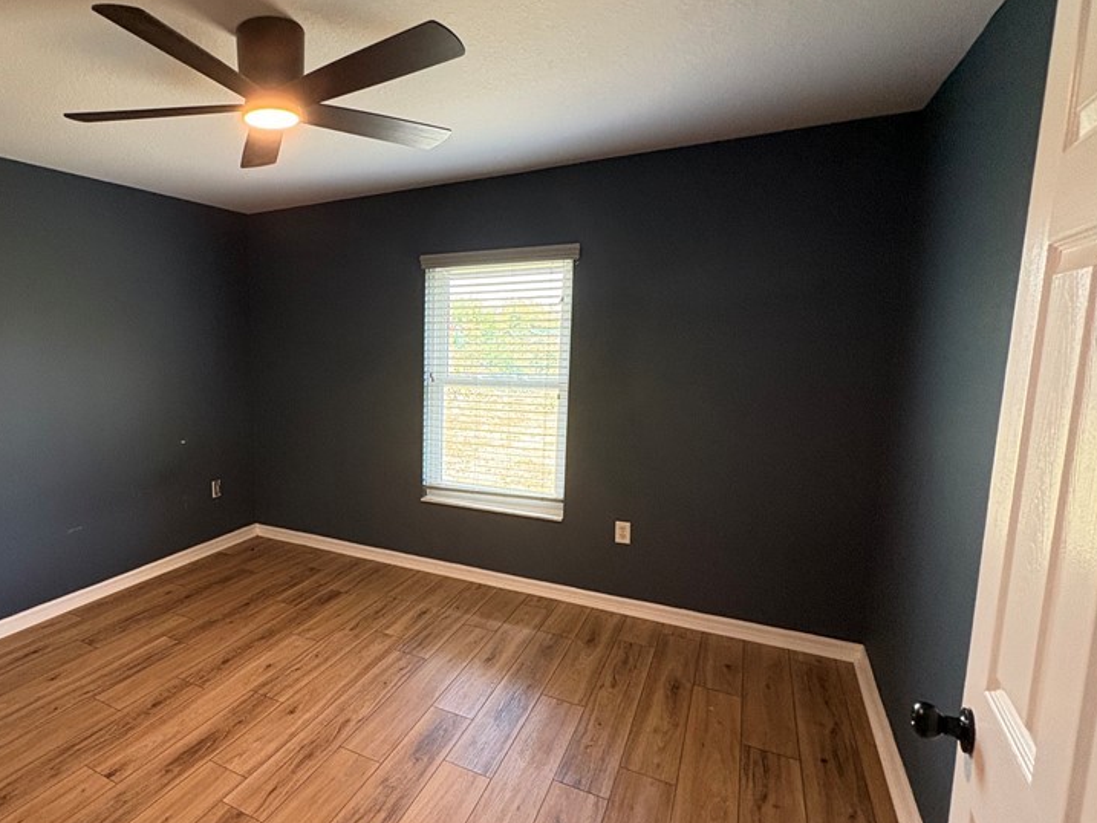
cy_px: 424
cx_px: 335
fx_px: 634
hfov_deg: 78.1
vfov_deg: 66.0
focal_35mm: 20
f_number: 2.2
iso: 320
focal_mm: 2.22
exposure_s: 1/60
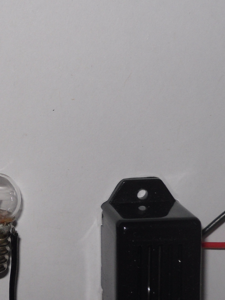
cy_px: 142
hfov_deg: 14.1
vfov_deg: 20.0
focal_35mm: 98
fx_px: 850
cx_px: -112
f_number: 8.2
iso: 80
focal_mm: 6.3
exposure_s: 1/45
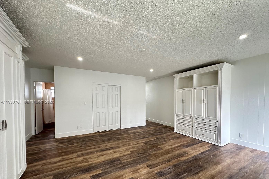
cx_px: 138
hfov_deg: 100.4
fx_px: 112
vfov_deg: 76.9
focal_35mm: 15
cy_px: 102
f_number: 2.2
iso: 200
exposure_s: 1/120
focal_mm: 2.22
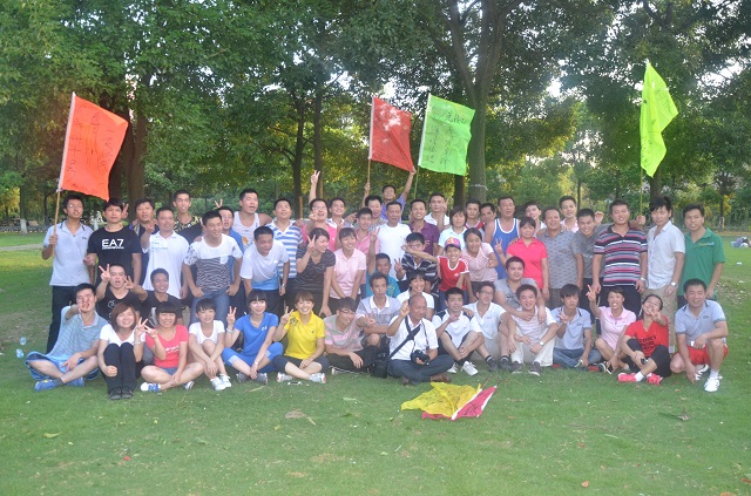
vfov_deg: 41.5
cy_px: 248
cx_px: 376
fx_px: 655
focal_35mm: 32
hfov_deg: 59.6
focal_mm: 21
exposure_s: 1/250
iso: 640
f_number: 5.6
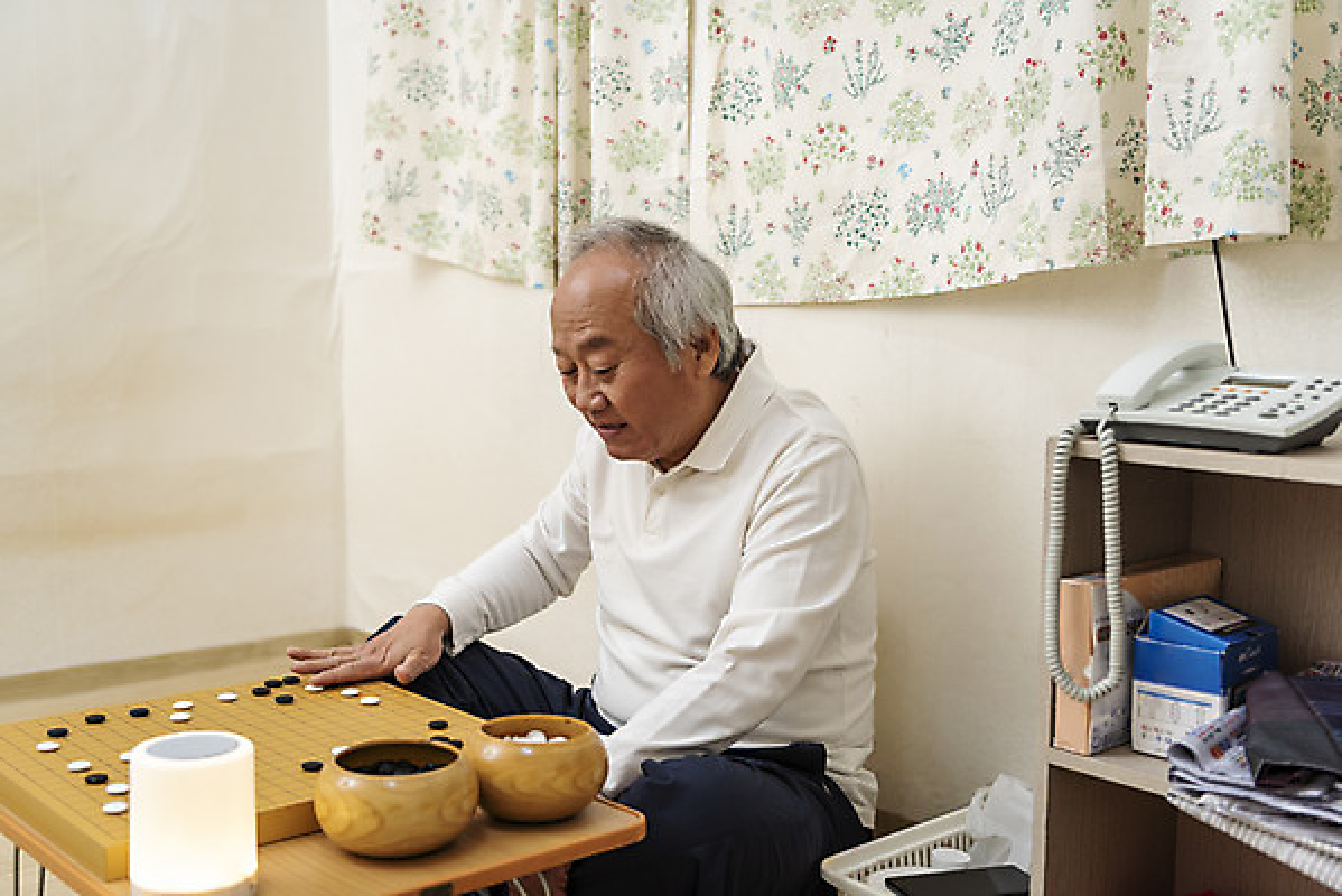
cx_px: 671
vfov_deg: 33.4
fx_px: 1492
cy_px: 448
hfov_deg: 48.4
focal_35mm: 40
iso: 200
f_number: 2.8
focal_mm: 40
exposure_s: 1/125
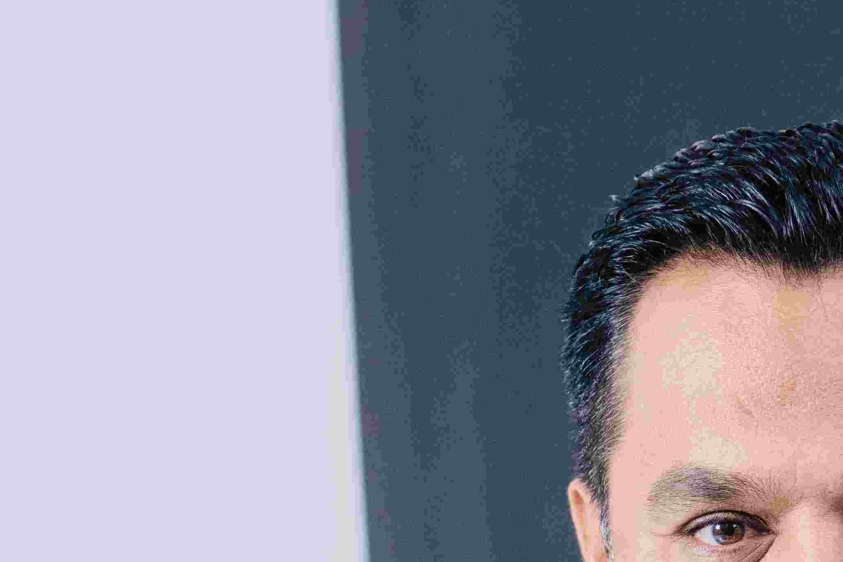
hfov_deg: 5.1
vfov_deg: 3.4
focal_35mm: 403
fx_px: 9437
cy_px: 886
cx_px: 350
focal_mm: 102
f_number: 4
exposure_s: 1/200
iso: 800
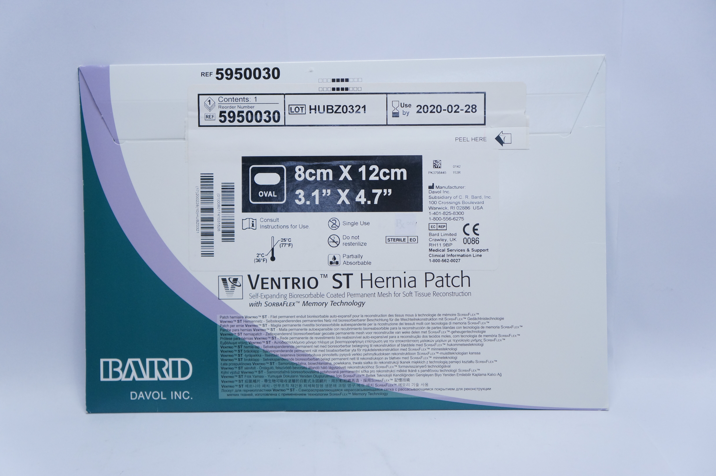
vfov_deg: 29.8
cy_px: 238
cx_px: 358
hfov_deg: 43.6
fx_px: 894
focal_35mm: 45
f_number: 4
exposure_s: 1/200
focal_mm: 30
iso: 800
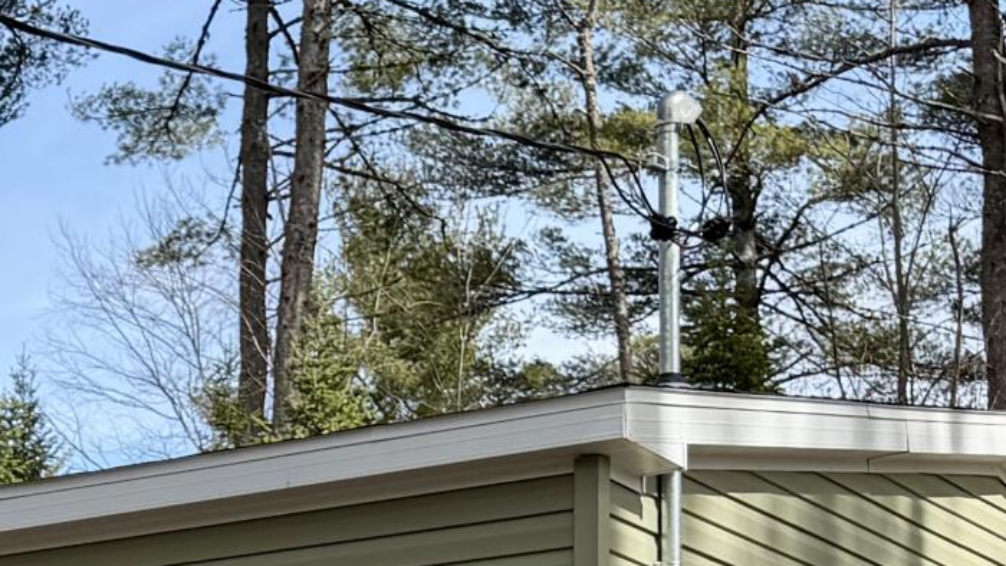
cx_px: -464
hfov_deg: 17.4
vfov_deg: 10.3
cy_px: 978
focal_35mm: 112
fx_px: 2988
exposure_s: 1/2000
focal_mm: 6.76
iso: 80
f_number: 1.78
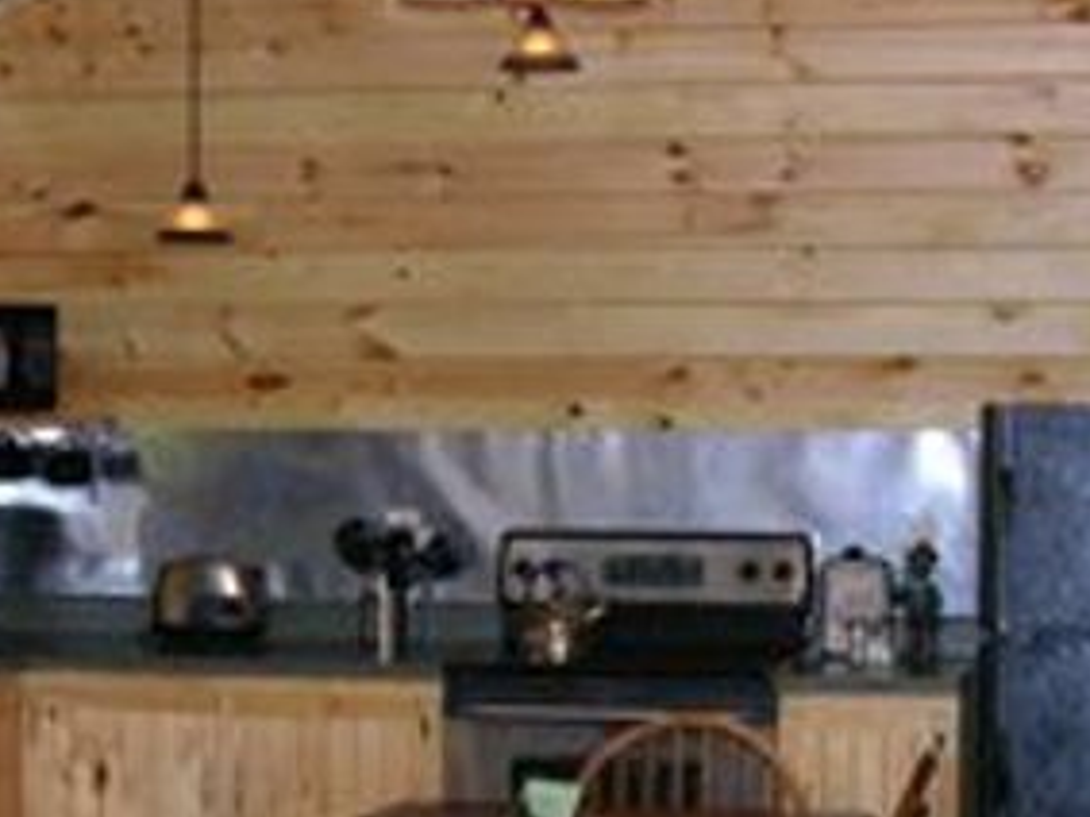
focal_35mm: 99
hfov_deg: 19.8
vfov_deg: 14.9
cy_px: 559
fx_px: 3116
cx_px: 605
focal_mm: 8.9
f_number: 2.8
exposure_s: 1/60.1
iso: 200
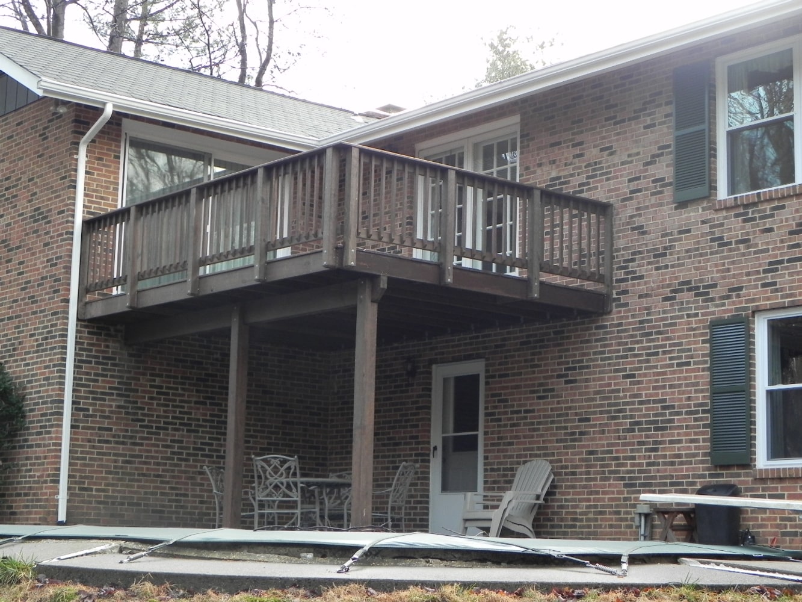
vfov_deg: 22.3
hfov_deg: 29.4
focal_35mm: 66
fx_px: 1529
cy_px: 301
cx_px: 401
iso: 160
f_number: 3.5
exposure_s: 1/49.3
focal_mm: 11.8
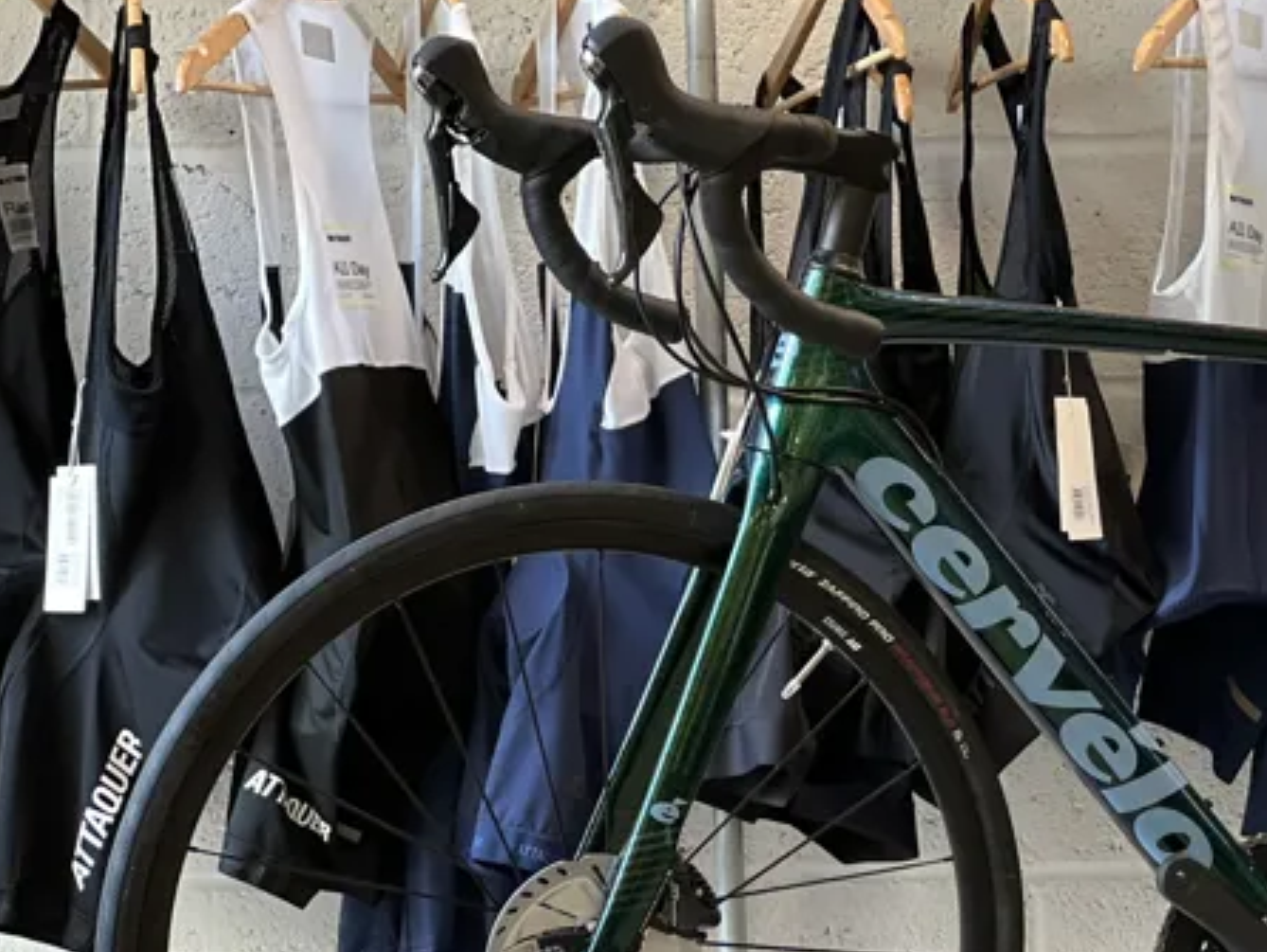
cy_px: 742
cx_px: 1119
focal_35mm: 138
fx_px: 5054
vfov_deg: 10.7
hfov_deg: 14.2
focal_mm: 9
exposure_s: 1/33
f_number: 2.8
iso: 200
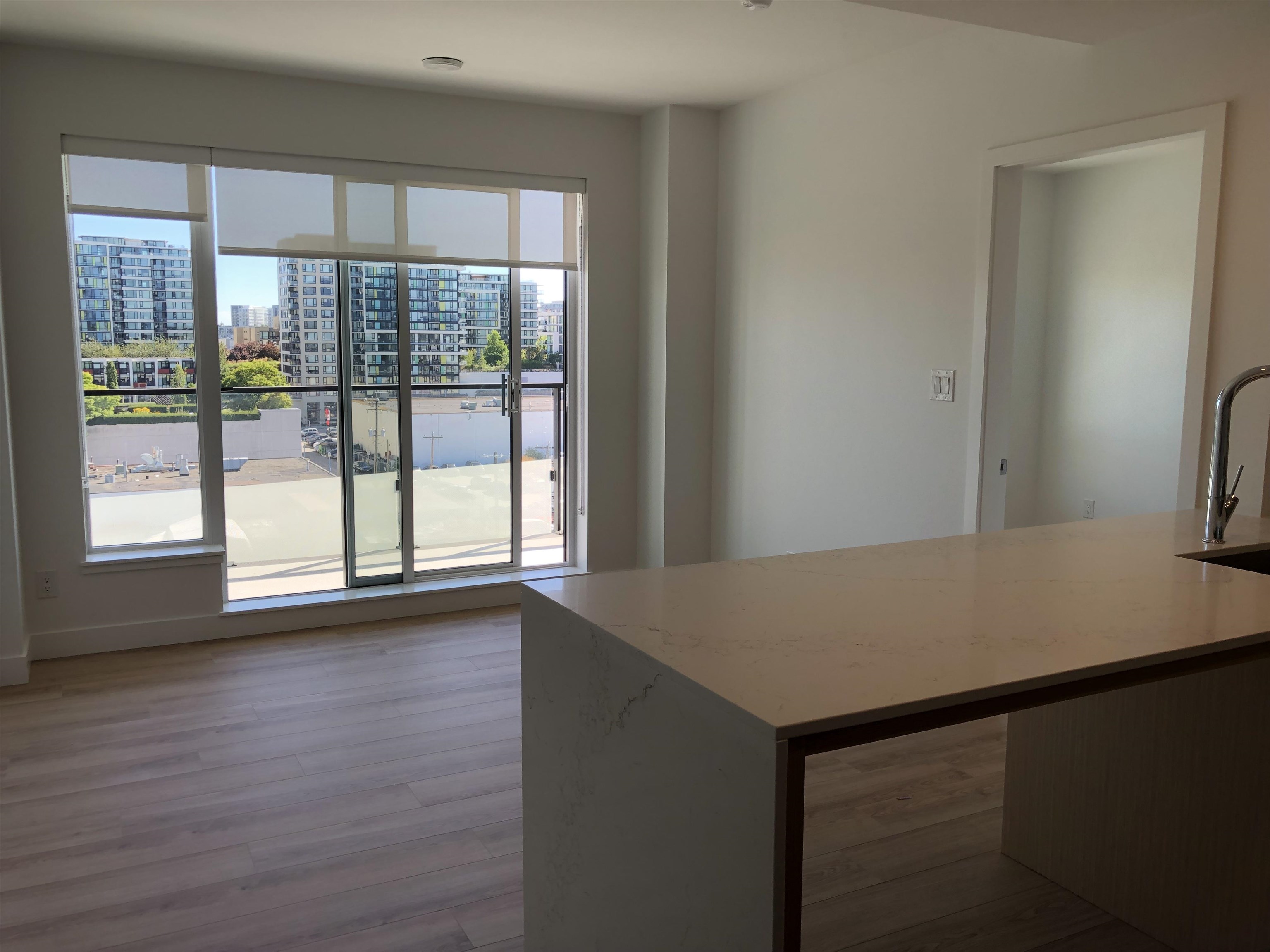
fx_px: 1027
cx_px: 635
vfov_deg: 49.7
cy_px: 476
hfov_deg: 63.4
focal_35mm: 28
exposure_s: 1/180
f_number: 1.8
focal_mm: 3.99
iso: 20
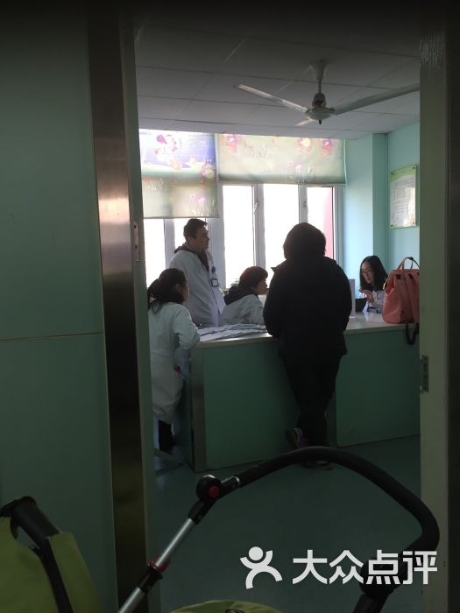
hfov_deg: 48.2
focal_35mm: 29
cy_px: 306
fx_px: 514
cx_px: 230
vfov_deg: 61.7
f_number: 2.2
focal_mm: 4.15
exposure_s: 1/33
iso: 32
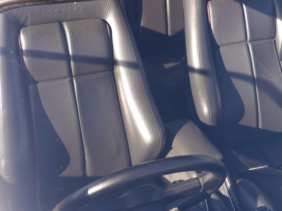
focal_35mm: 59
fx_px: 481
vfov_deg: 24.8
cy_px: 119
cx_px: 156
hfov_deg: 32.7
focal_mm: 25
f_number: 6.3
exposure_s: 1/125
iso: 160
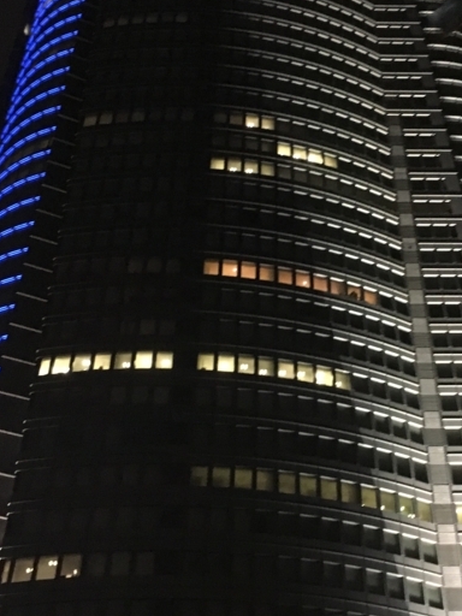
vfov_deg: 33.2
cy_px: 328
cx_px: 330
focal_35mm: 58
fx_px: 1032
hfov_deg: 25.0
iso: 320
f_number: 2.2
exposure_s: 1/15
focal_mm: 4.15
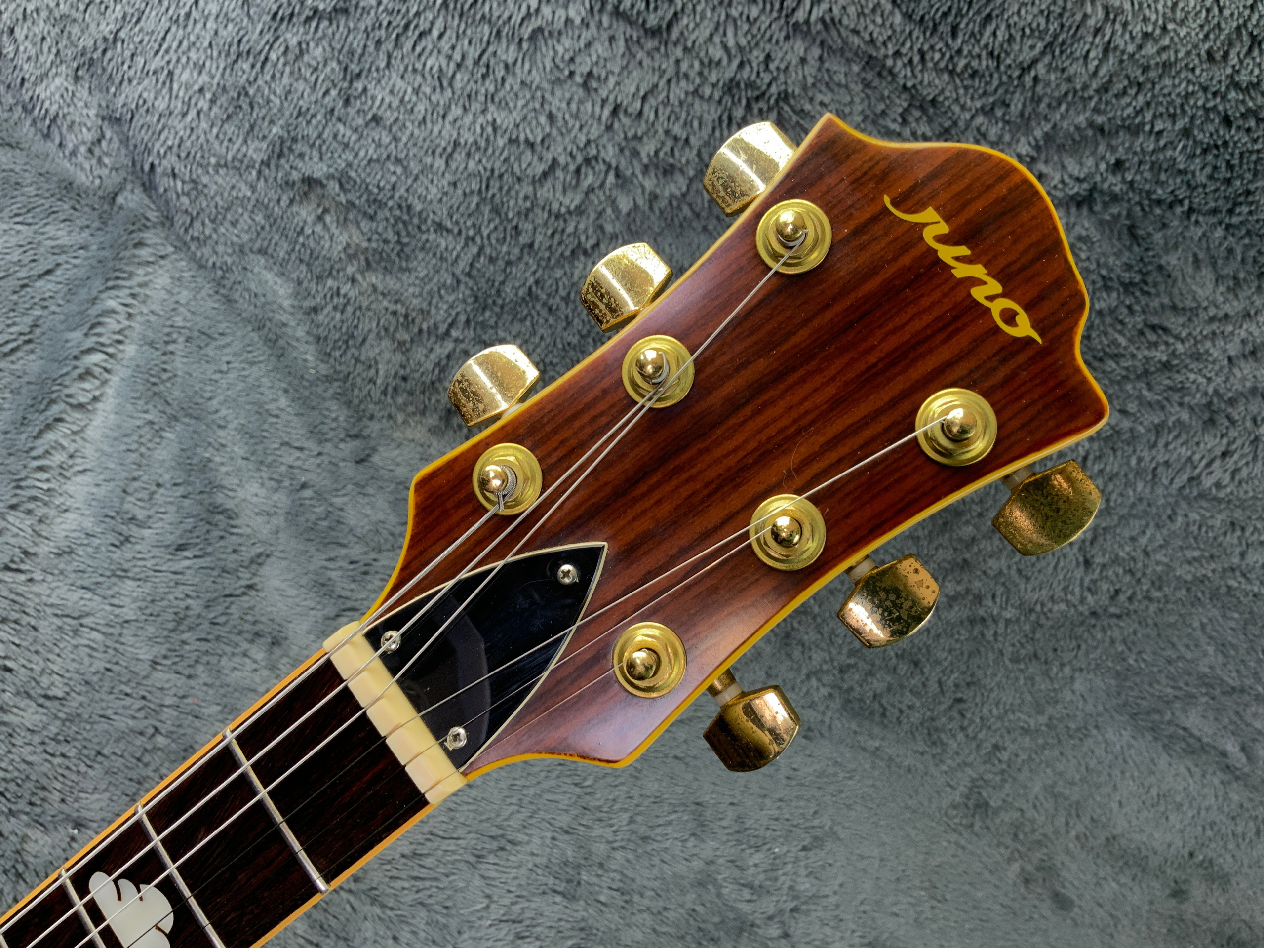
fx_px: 1059
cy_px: 474
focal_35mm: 29
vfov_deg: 48.2
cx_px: 632
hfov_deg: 61.7
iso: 50
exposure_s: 1/50
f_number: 1.8
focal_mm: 3
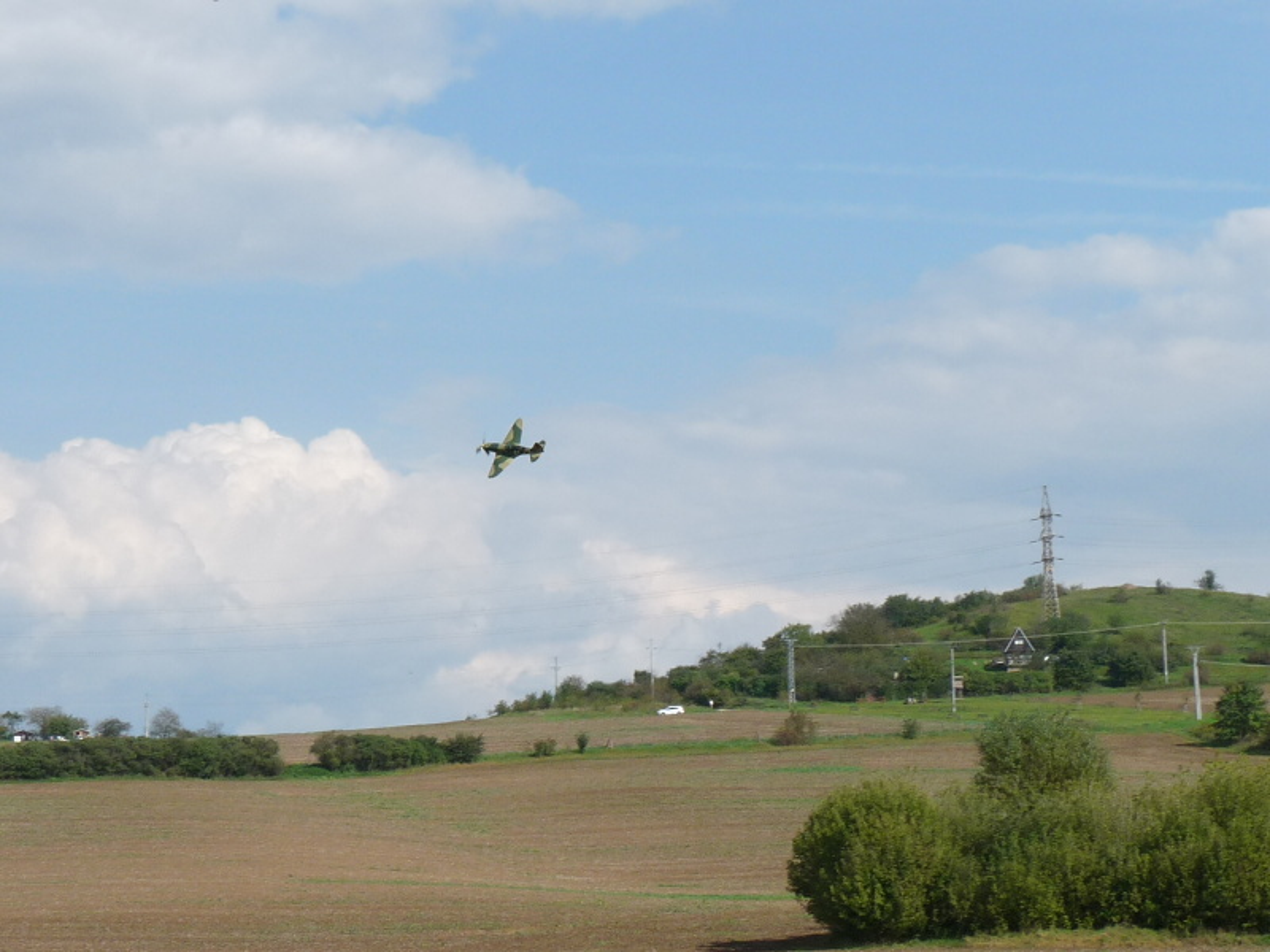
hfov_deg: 18.2
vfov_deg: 13.7
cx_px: 635
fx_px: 3962
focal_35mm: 108
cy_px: 476
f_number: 4.5
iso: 100
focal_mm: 10.8
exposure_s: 1/800
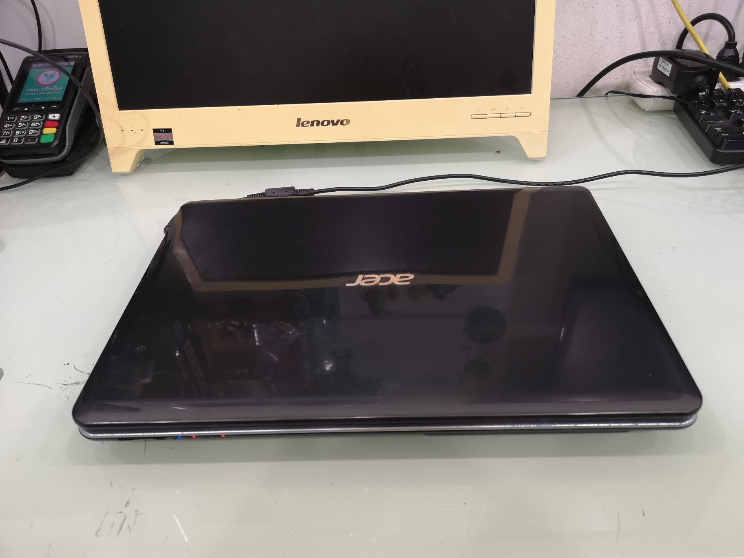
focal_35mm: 27
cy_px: 279
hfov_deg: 65.3
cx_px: 372
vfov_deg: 51.4
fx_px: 580
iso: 125
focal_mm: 3.95
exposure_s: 1/33.3
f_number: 1.8
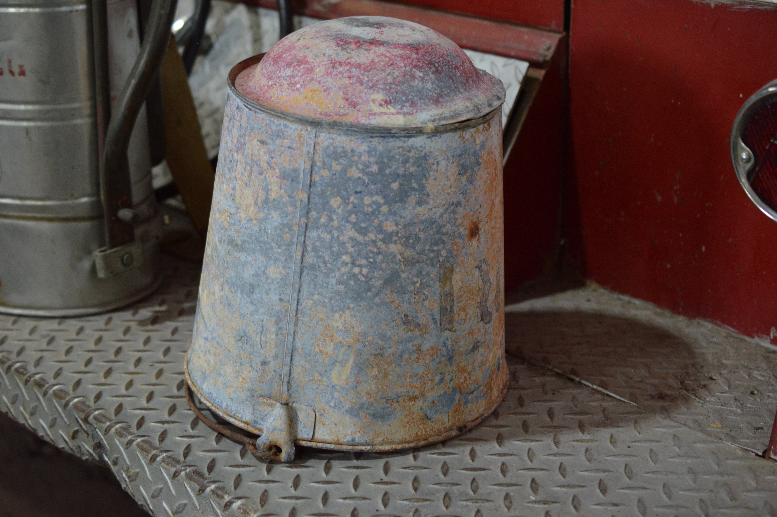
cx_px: 388
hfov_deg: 33.4
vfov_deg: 22.6
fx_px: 1294
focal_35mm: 60
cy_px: 258
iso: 800
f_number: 3.5
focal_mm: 40
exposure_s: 1/125
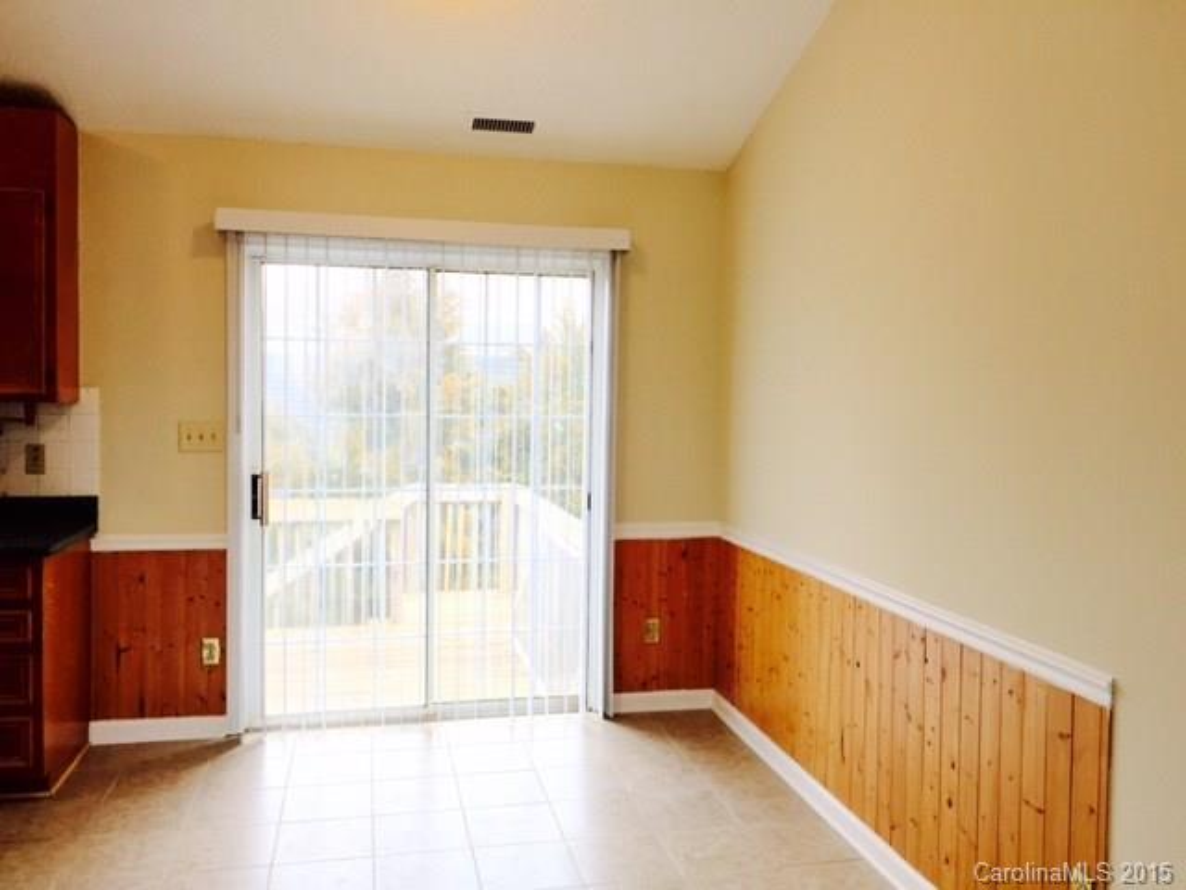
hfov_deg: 61.7
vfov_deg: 48.2
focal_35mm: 29
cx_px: 593
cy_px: 445
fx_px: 994
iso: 32
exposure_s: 1/120
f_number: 2.2
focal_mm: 4.15
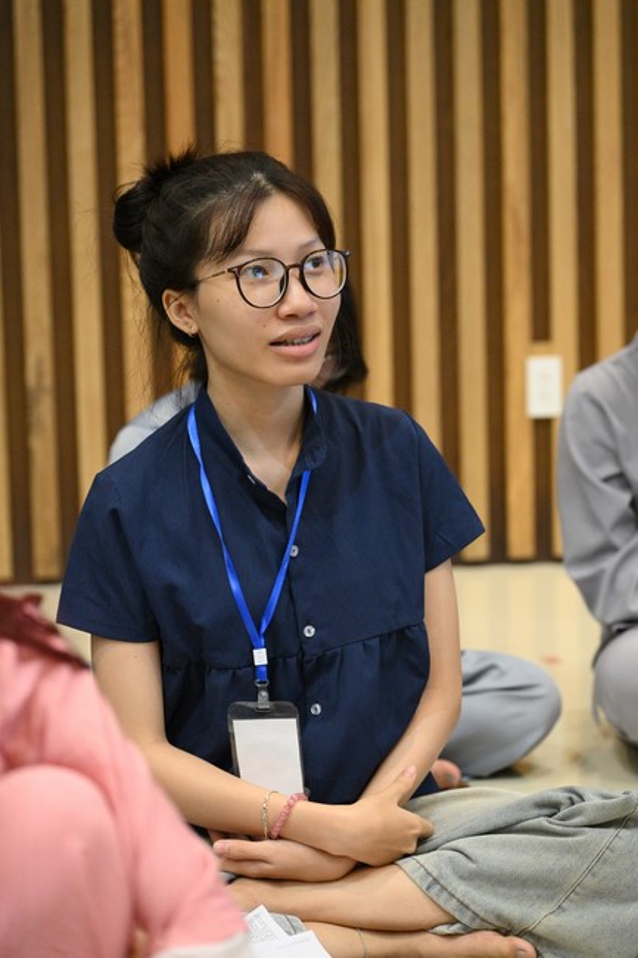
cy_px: 479
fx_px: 2261
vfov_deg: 23.9
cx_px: 319
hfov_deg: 16.1
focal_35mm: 85
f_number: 4
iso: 8000
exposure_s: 1/250
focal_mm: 85
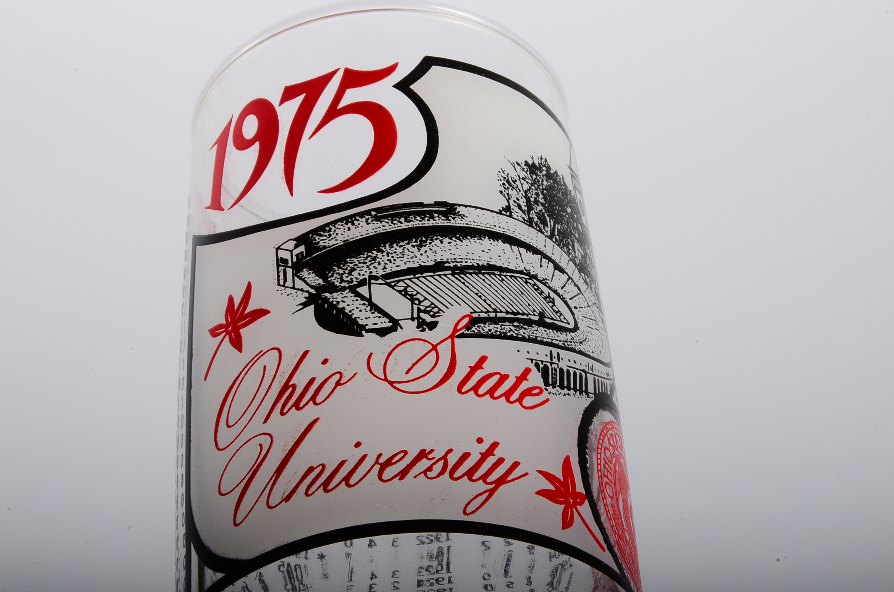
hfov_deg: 15.2
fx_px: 3346
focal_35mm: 135
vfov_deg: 10.1
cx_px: 447
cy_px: 296
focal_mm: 90
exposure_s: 1/250
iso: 200
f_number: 29
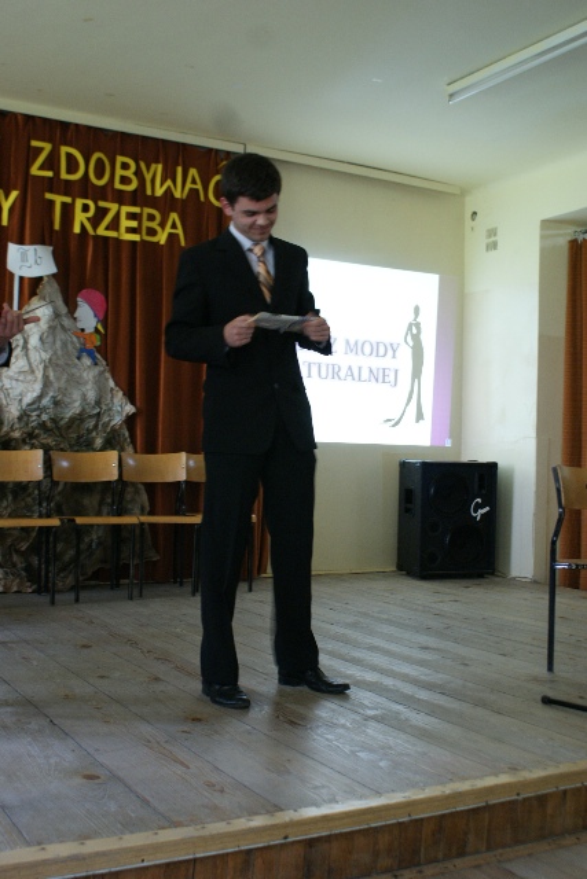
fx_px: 953
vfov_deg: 49.5
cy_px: 440
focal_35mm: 39
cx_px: 294
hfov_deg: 34.2
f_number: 4.5
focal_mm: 26
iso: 400
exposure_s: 1/10
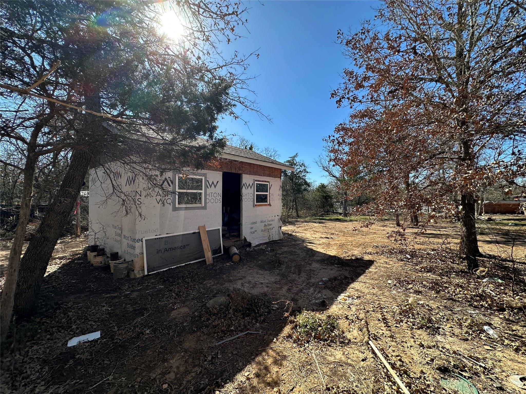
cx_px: 263
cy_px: 197
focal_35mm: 14
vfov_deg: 85.7
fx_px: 213
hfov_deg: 102.1
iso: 40
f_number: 2.2
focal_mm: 2.22
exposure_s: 1/1125
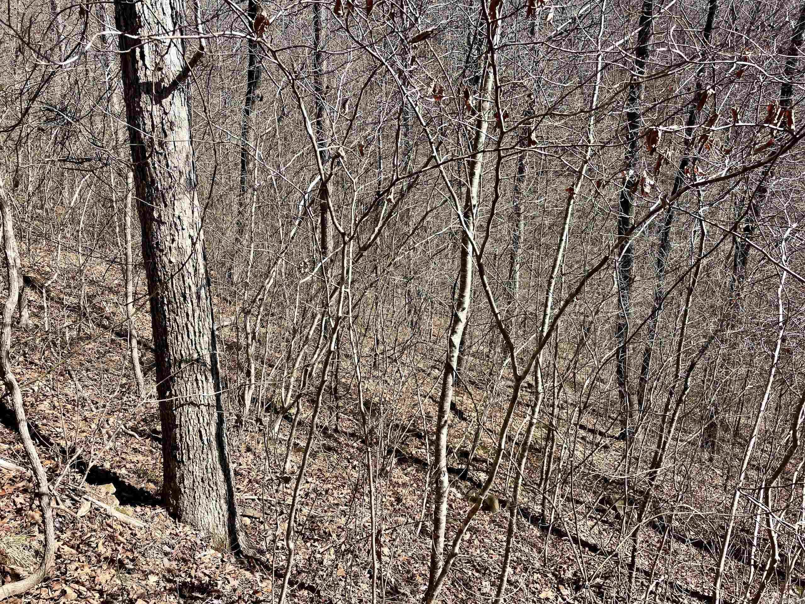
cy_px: 302
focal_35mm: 26
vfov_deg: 53.1
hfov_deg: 67.3
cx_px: 402
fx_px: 605
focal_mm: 4.2
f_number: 1.6
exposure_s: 1/1511
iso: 32
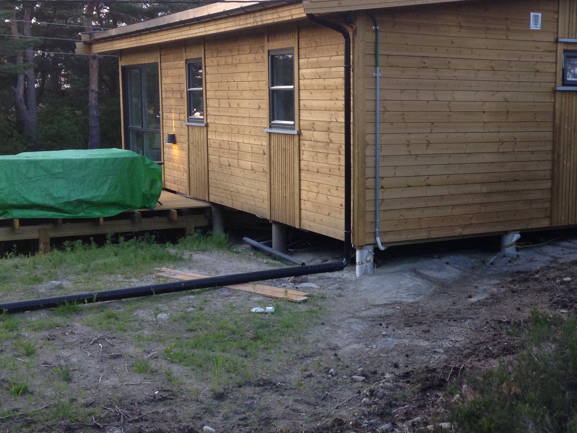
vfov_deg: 28.0
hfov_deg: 36.3
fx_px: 867
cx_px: 399
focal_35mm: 52
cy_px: 202
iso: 80
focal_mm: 4.12
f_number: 2.4
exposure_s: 1/120
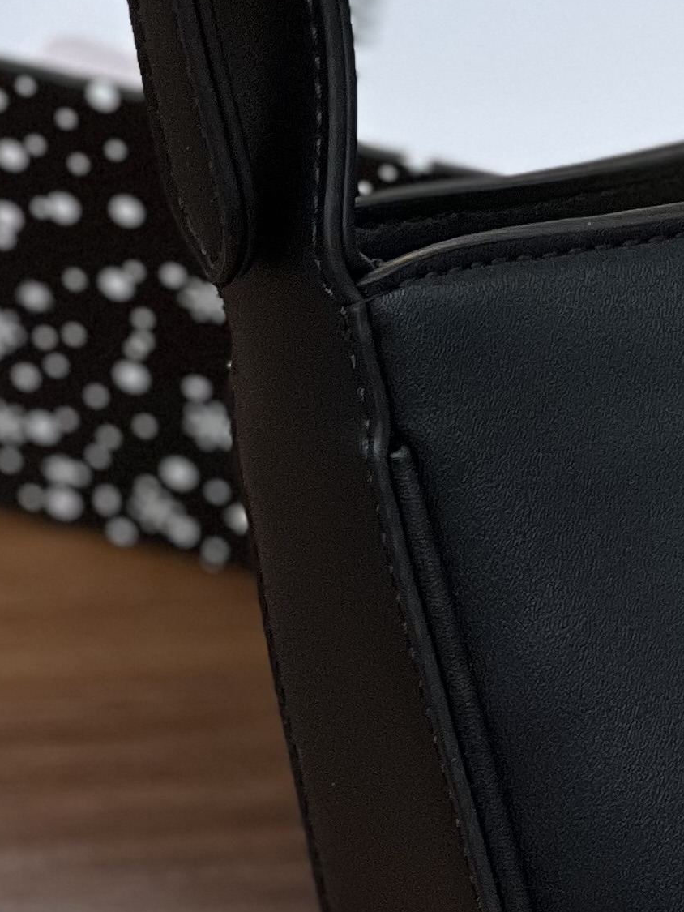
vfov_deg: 7.2
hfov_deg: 5.3
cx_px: 1009
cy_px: 210
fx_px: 7270
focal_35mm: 276
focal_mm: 9
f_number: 2.8
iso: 125
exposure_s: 1/100
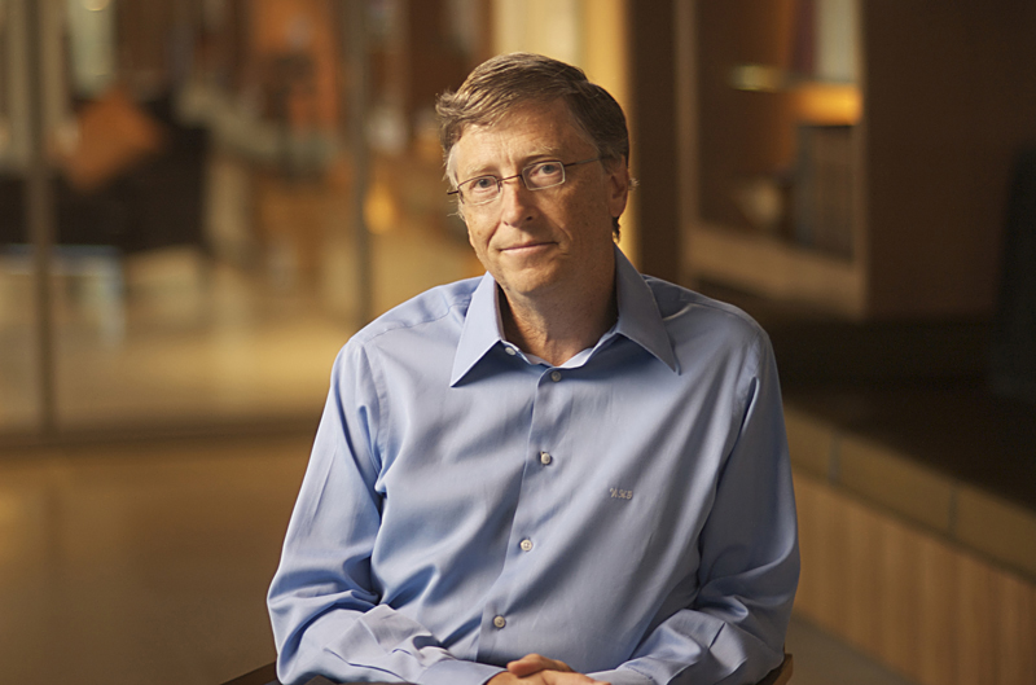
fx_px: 3660
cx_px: 518
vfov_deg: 10.7
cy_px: 342
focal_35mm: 128
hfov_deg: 16.1
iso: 400
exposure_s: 1/80
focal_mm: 85
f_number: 1.8
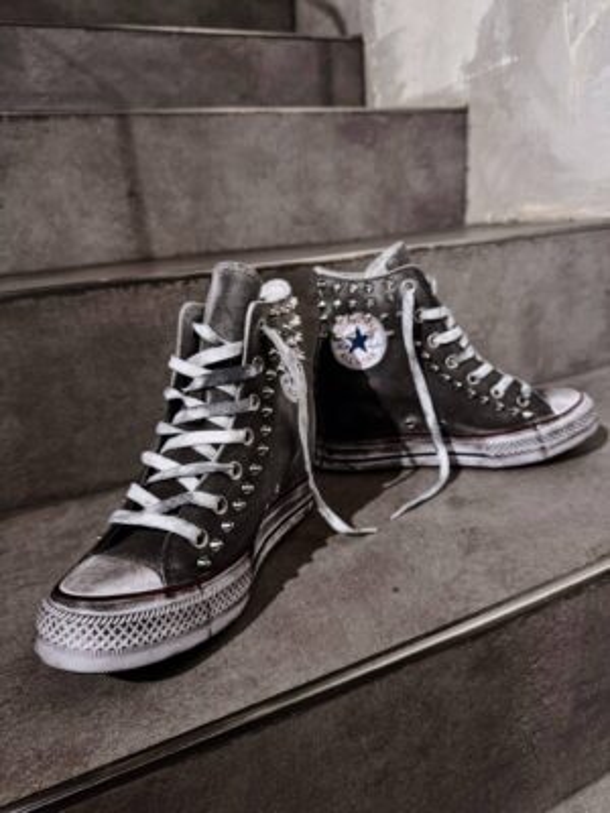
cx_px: 305
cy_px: 406
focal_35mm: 24
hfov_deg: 56.8
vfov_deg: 71.6
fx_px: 564
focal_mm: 6.76
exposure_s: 1/50
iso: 125
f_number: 1.78
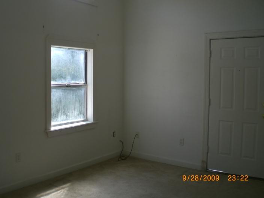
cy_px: 99
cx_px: 132
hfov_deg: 49.0
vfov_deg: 37.7
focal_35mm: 38
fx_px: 290
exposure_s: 1/160
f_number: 3.1
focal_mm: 6.3
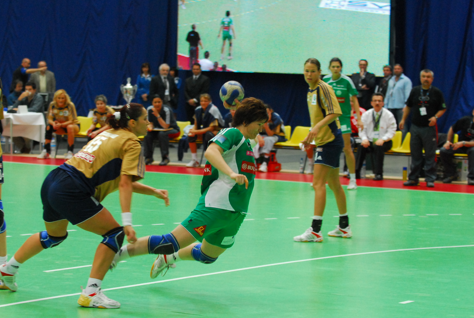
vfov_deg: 11.4
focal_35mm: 121
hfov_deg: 16.9
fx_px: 1596
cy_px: 164
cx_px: 215
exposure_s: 1/250
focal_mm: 70
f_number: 4
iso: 1000
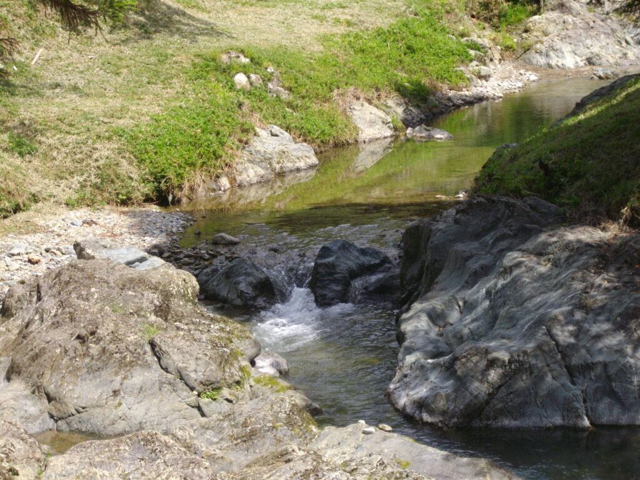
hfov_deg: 17.6
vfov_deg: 13.2
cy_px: 240
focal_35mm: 112
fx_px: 2071
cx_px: 320
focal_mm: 18.6
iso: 100
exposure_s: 1/250
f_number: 5.2
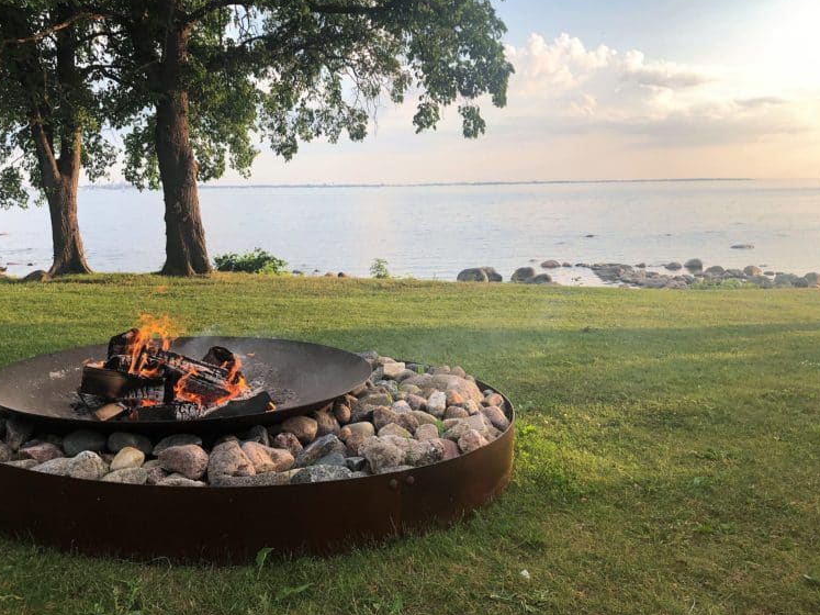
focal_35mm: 30
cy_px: 297
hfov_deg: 60.0
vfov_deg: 46.8
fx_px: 711
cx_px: 395
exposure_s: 1/1000
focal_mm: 3.99
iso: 20
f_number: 1.8
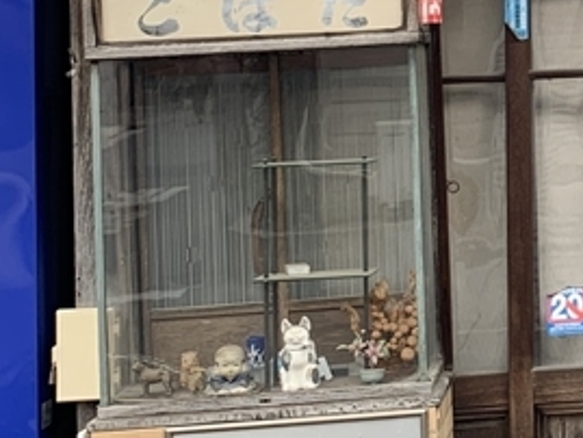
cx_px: 954
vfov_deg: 12.6
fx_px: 1955
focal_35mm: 116
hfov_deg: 15.3
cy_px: -24
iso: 32
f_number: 1.8
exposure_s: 1/122
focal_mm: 4.25
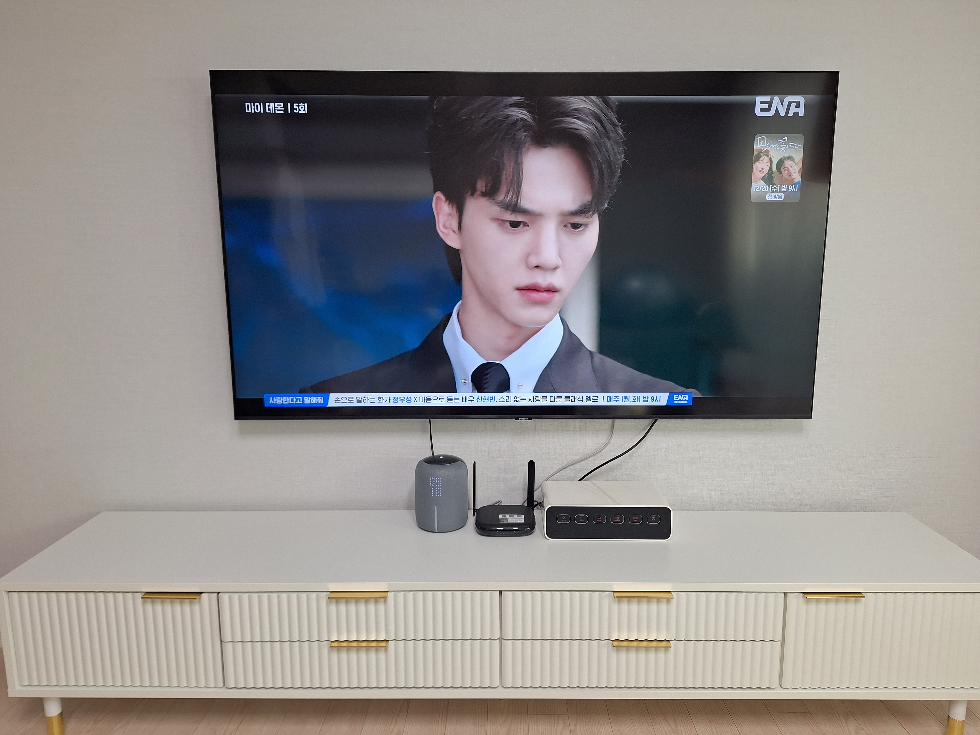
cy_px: 368
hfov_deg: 73.9
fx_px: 651
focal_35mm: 23
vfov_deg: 58.9
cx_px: 490
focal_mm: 5.54
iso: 80
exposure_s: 1/60
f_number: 1.8
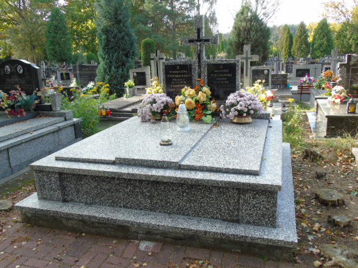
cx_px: 179
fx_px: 300
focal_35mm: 29
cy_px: 134
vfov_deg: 48.2
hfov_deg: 61.7
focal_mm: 5.2
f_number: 3.6
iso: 80
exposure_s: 1/100
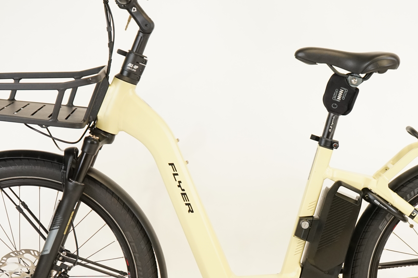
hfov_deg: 21.6
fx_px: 1091
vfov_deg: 14.5
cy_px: 188
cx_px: 254
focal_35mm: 94
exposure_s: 1/200
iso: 2500
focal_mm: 53
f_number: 5.6
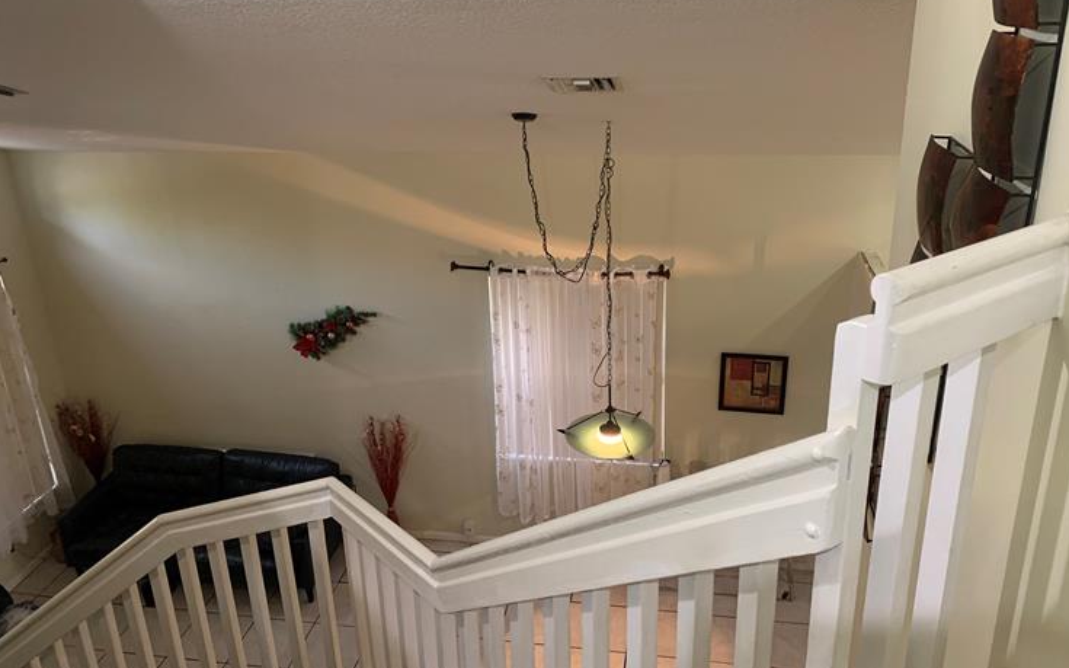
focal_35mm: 30
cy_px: 300
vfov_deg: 41.8
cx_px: 553
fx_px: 874
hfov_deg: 62.9
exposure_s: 1/40
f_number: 1.8
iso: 320
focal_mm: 4.25
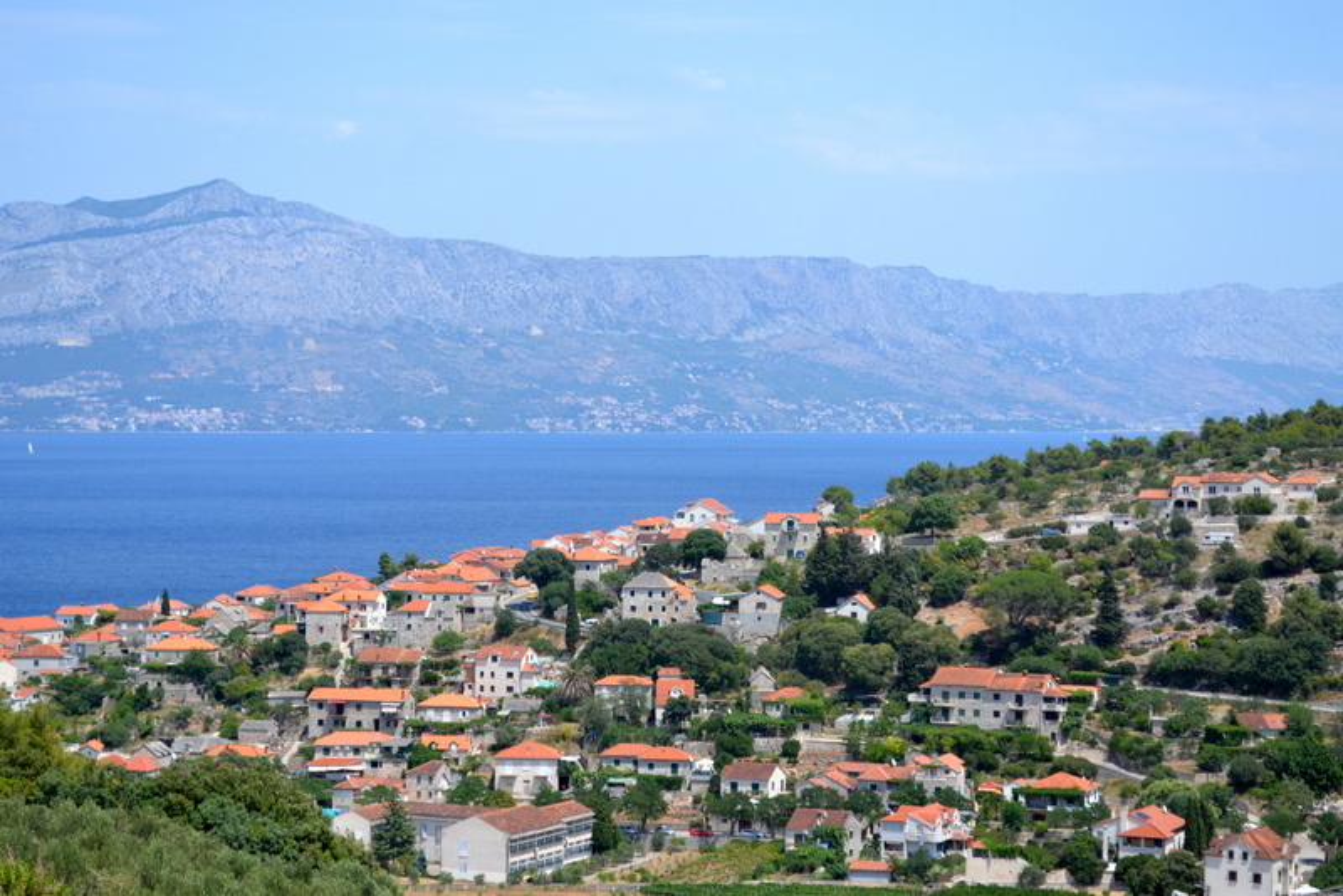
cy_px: 448
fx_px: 3079
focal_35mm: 82
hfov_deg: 24.6
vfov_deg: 16.6
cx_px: 672
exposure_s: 1/200
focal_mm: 55
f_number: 7.1
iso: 100
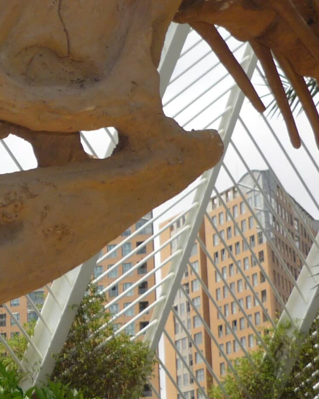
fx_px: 1286
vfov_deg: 17.6
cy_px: 155
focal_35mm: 109
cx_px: -175
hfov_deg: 13.3
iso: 100
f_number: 9
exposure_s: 1/160
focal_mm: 6.8
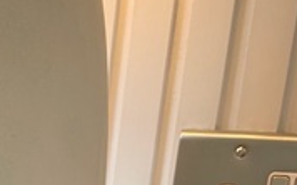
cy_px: 435
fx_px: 801
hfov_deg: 19.7
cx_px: -65
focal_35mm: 99
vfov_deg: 11.2
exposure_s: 1/121
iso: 100
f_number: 1.6
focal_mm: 4.2
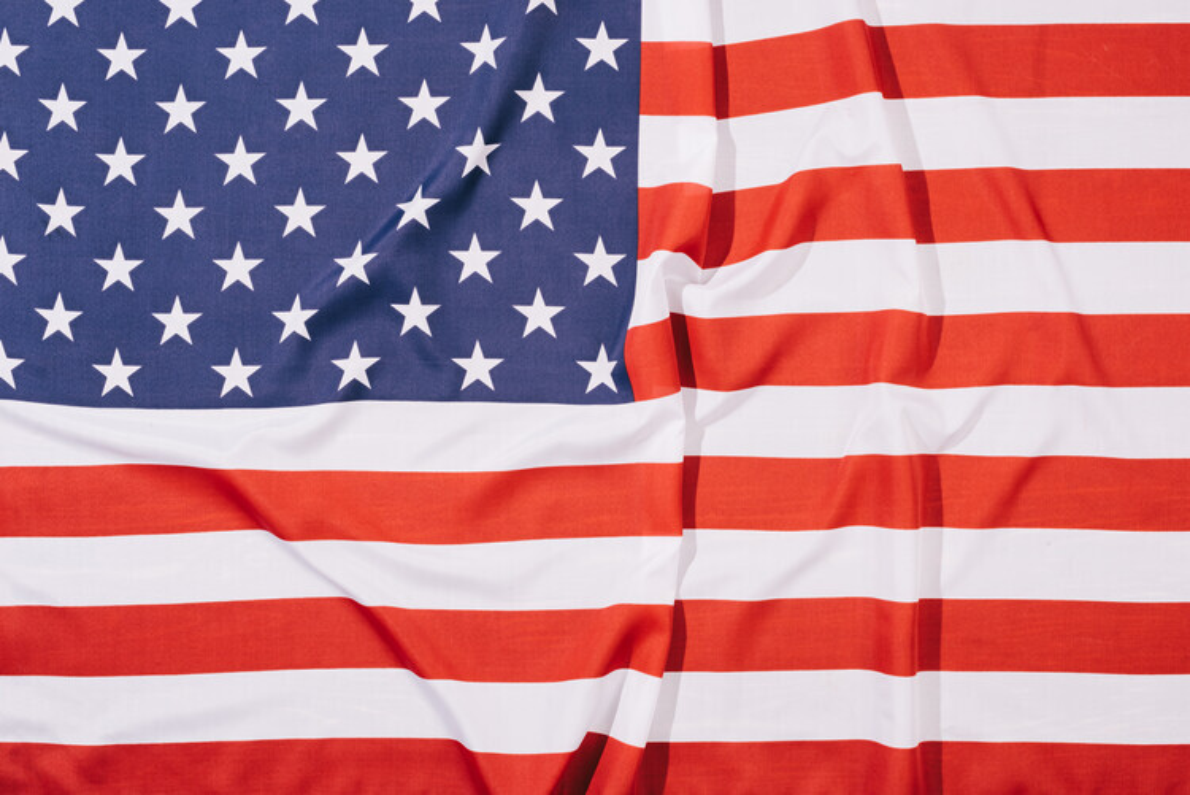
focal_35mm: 50
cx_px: 595
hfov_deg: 39.6
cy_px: 398
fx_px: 1654
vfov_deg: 27.0
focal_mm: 50
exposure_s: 1/125
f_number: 16
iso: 400
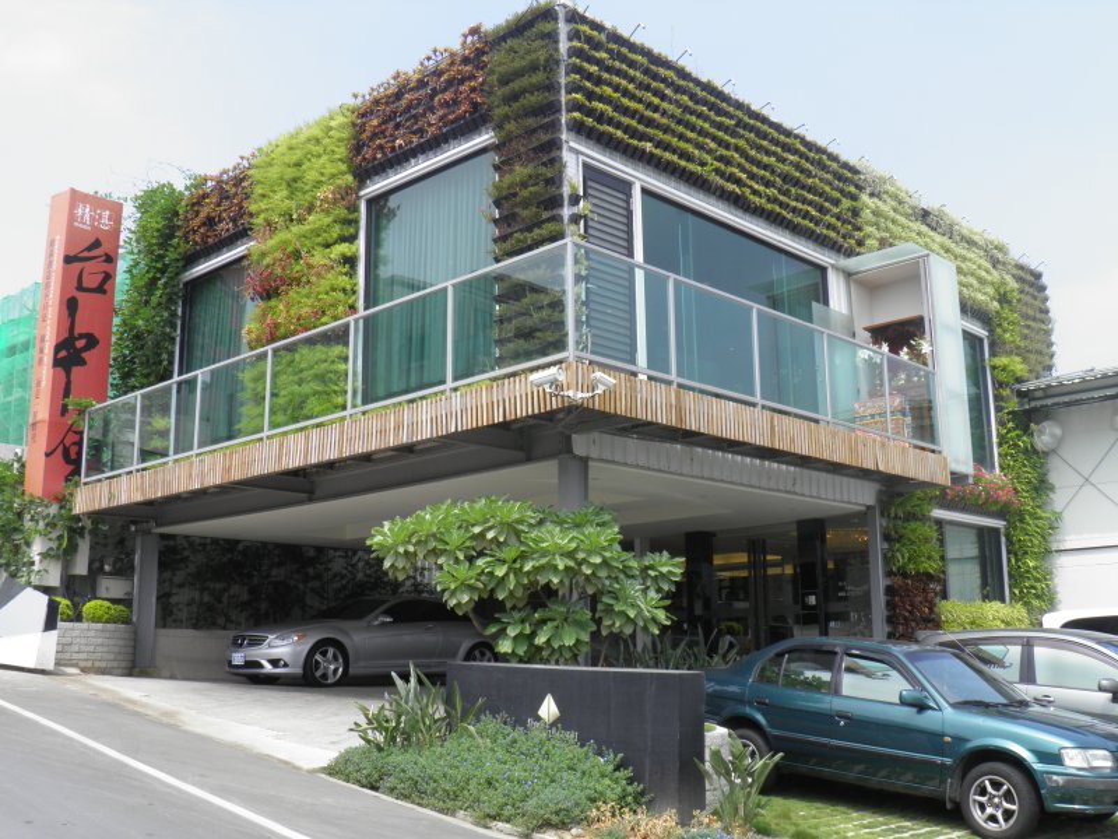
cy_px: 420
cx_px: 559
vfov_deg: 40.7
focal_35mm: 35
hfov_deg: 52.6
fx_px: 1130
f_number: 5.5
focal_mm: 6.3
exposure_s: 1/200
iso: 50
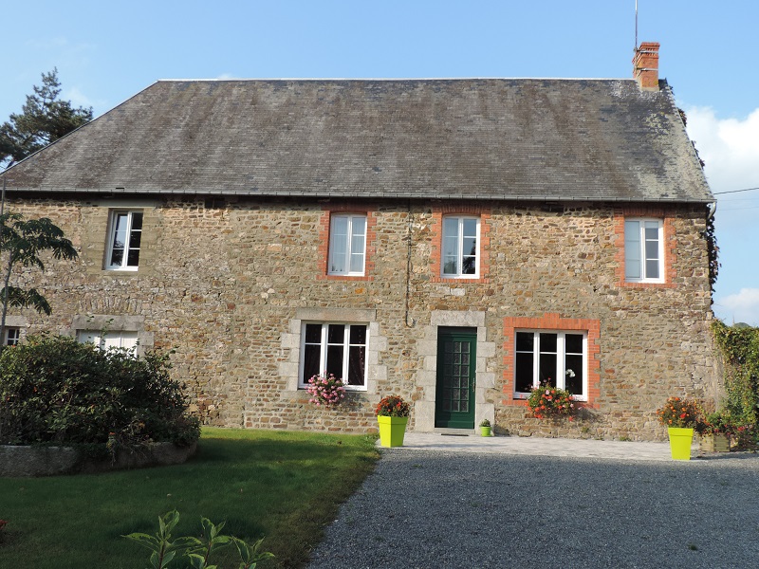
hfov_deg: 55.4
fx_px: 724
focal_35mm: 33
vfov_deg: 42.9
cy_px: 284
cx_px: 380
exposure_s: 1/500
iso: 80
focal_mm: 5.8
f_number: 3.2
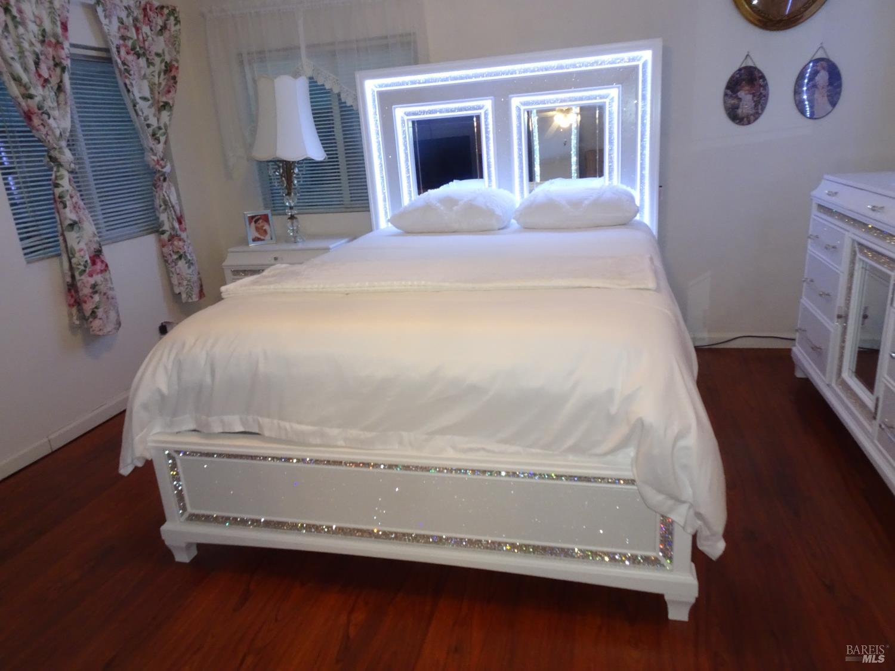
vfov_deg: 56.8
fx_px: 621
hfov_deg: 71.6
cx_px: 448
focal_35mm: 24
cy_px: 336
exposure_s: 1/30
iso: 400
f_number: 3.5
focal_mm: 4.1
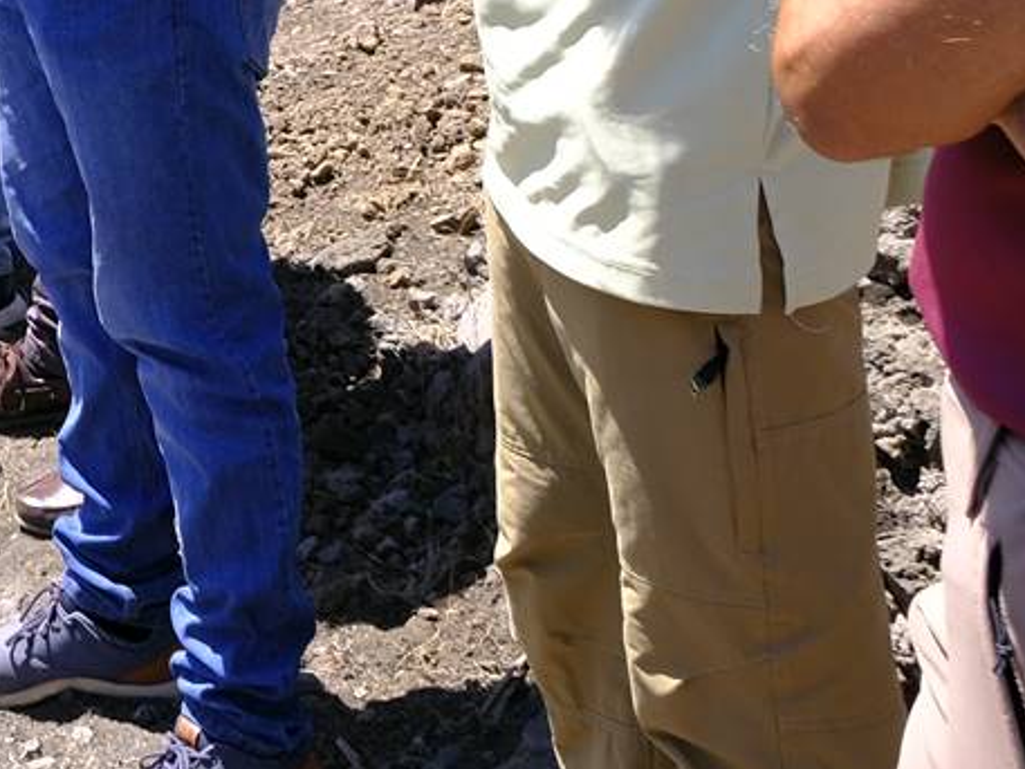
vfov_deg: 13.4
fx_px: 2991
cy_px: -553
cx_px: -529
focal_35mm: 101
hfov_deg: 17.4
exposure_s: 1/125
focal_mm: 16
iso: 160
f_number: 7.1
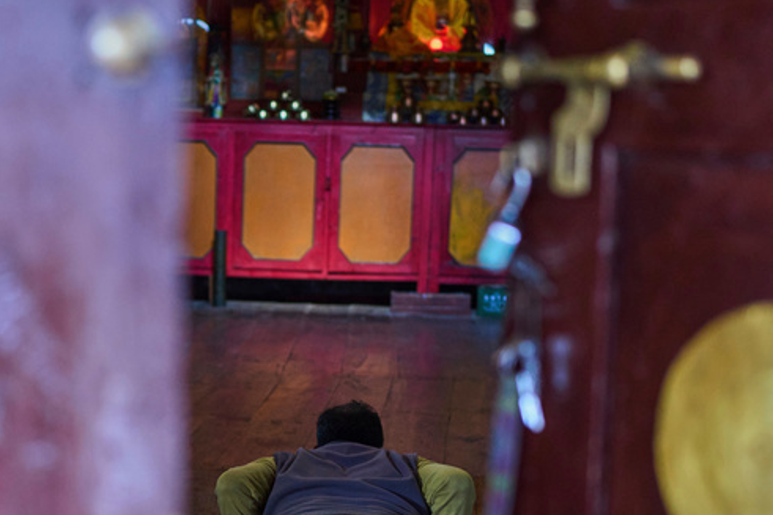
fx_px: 1567
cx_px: 269
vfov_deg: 18.5
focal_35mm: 73
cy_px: 380
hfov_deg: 27.6
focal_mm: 35
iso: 3200
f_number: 1.6
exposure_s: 1/50
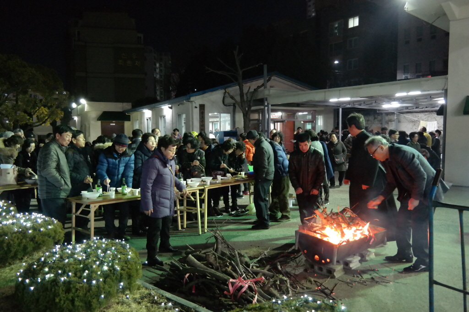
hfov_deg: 67.4
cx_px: 234
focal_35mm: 27
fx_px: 352
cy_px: 156
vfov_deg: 47.9
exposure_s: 1/30
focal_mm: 18
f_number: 3.5
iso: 3200
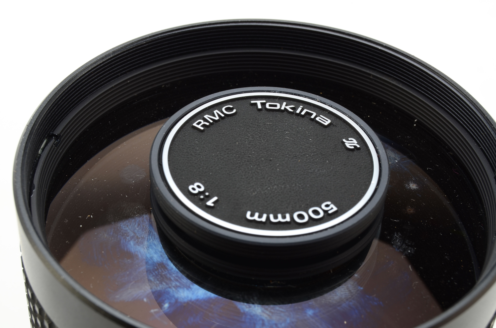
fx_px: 1134
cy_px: 164
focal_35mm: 82
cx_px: 248
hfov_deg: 24.7
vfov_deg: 16.5
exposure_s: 1/160
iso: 100
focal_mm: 55
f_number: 18
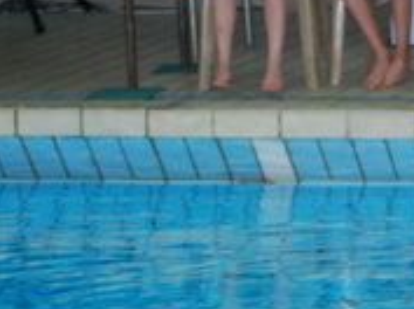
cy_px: 480
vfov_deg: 4.7
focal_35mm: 314
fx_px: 3748
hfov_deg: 6.3
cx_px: 442
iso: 900
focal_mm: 60
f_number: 4.2
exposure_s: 1/125
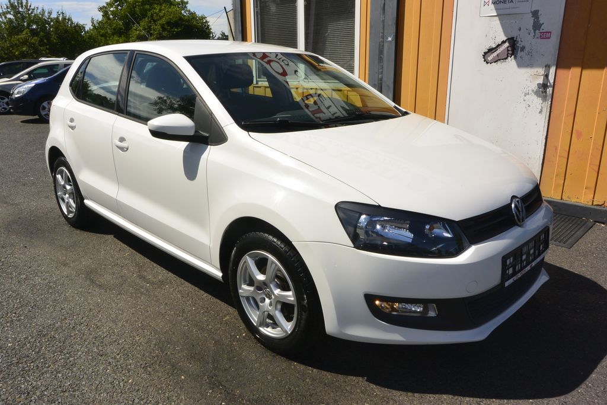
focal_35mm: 27
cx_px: 304
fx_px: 455
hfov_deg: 67.4
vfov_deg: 47.9
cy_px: 202
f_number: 13
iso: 160
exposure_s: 1/250
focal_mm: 10
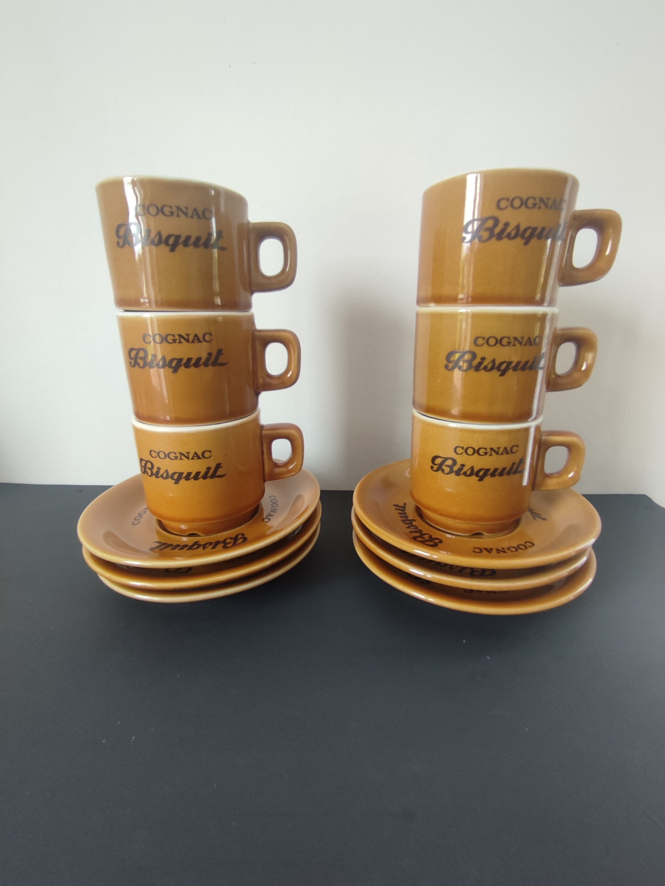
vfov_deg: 94.5
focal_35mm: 16
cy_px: 443
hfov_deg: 78.2
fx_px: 409
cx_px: 332
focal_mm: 1.65
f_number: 2.2
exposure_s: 1/50
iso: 252
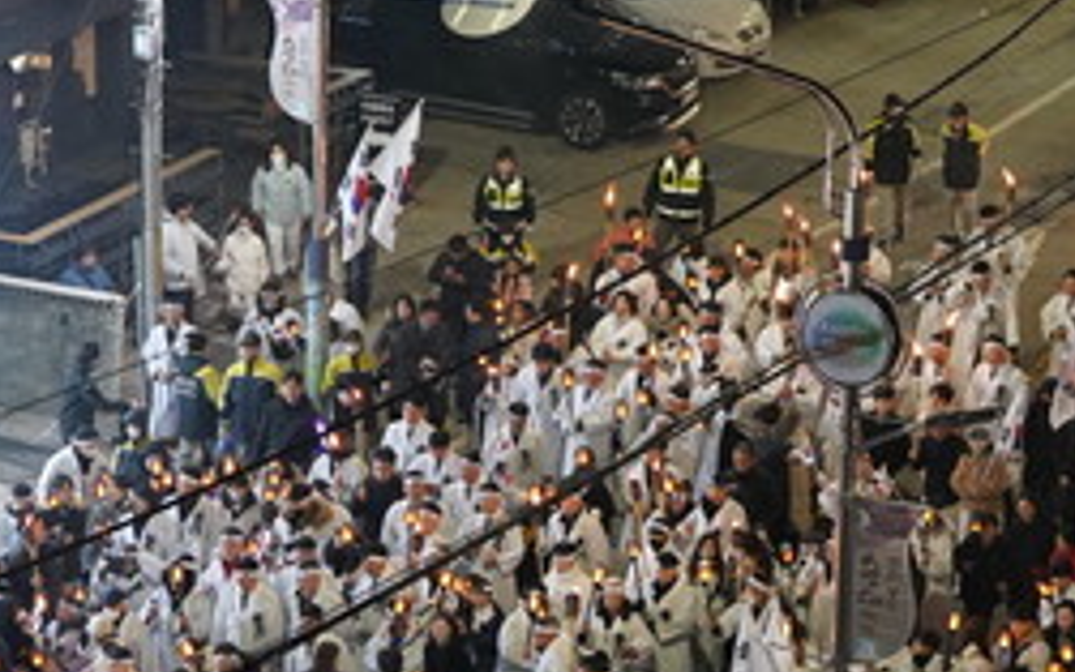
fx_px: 5421
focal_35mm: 185
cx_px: 240
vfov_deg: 7.1
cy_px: 606
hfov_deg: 11.3
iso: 6400
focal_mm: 76
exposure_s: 1/200
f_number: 3.2
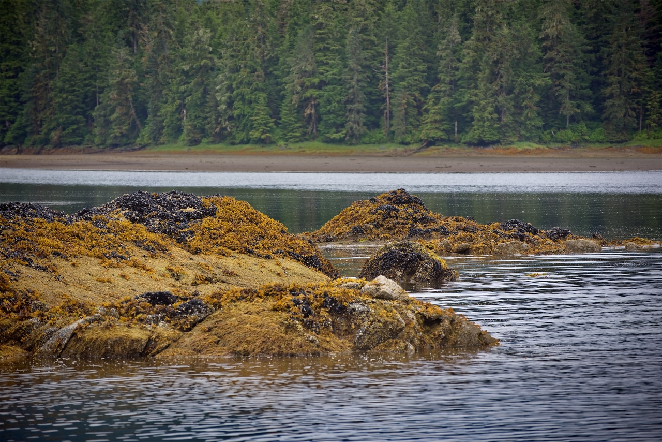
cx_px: 331
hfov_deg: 14.7
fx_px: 2575
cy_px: 221
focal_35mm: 140
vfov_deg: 9.8
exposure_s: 1/320
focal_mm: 140
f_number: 4.8
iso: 140
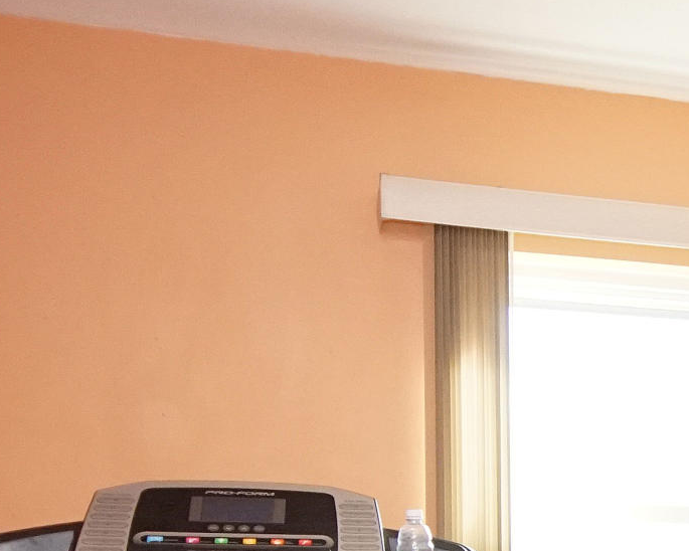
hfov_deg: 22.5
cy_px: 744
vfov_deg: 19.0
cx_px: 938
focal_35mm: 74
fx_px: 1509
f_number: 4.5
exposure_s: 1/160
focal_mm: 12
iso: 2500
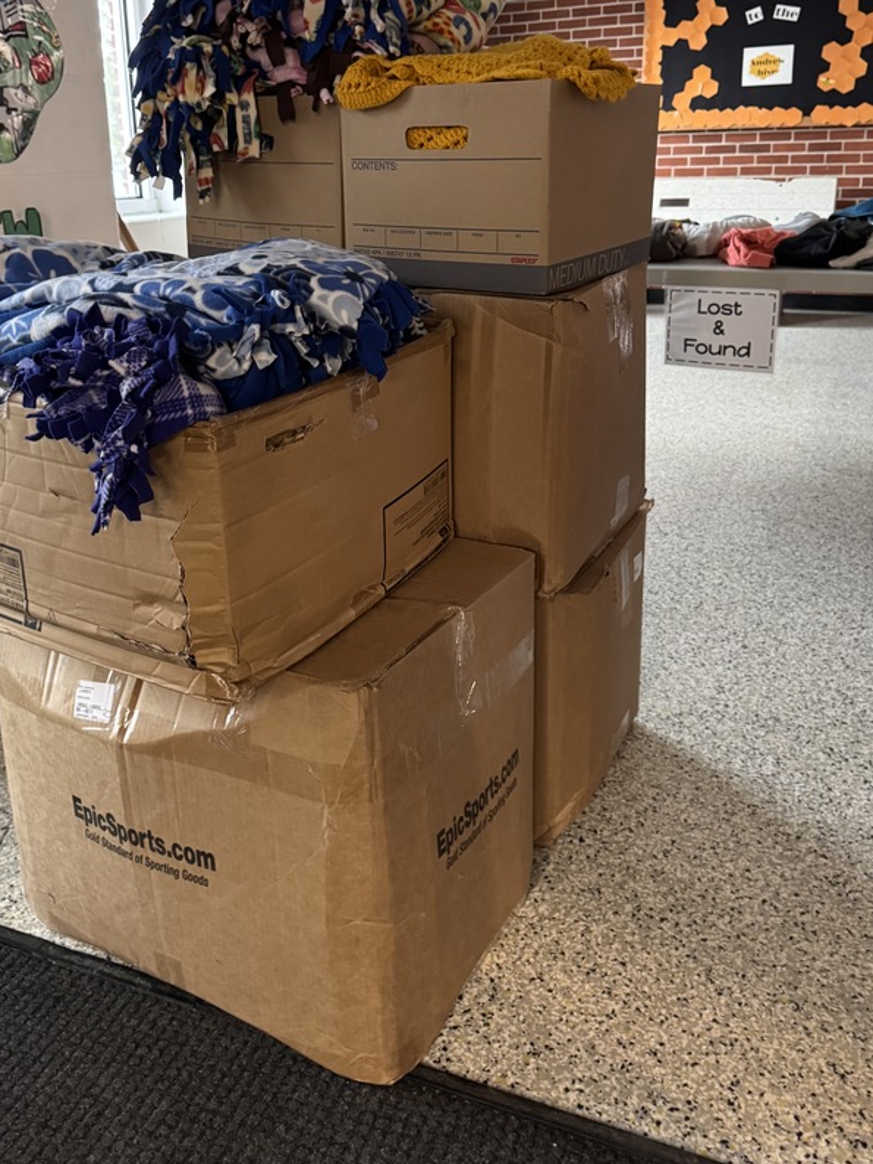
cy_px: 421
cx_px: 365
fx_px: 1042
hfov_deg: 45.3
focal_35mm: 31
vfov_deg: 57.5
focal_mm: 6.76
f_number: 1.78
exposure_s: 1/40
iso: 800
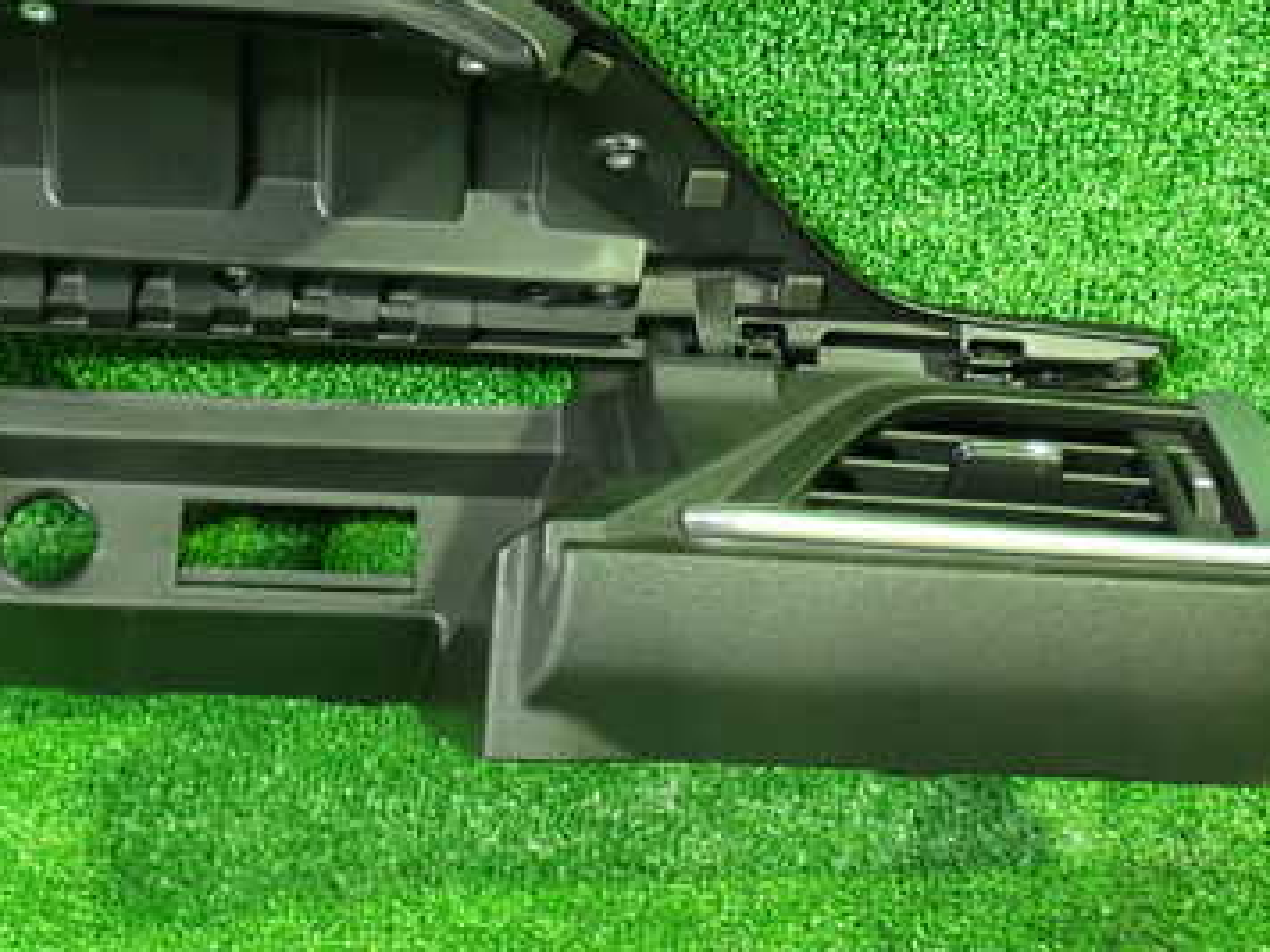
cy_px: 271
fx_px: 1981
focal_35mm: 54
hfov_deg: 35.2
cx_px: 421
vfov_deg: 26.8
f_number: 2.4
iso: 800
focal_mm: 5.79
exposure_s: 1/20
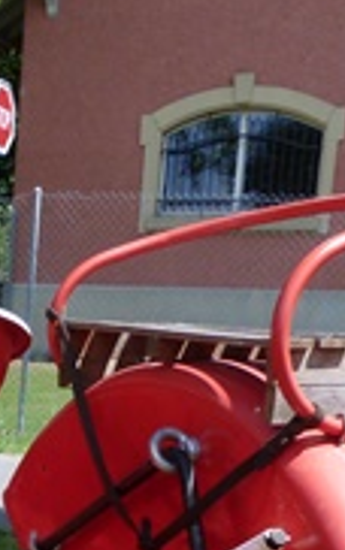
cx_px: -206
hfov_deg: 13.1
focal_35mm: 93
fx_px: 1397
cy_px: 713
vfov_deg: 20.4
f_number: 5
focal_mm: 4.5
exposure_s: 1/200
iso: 80
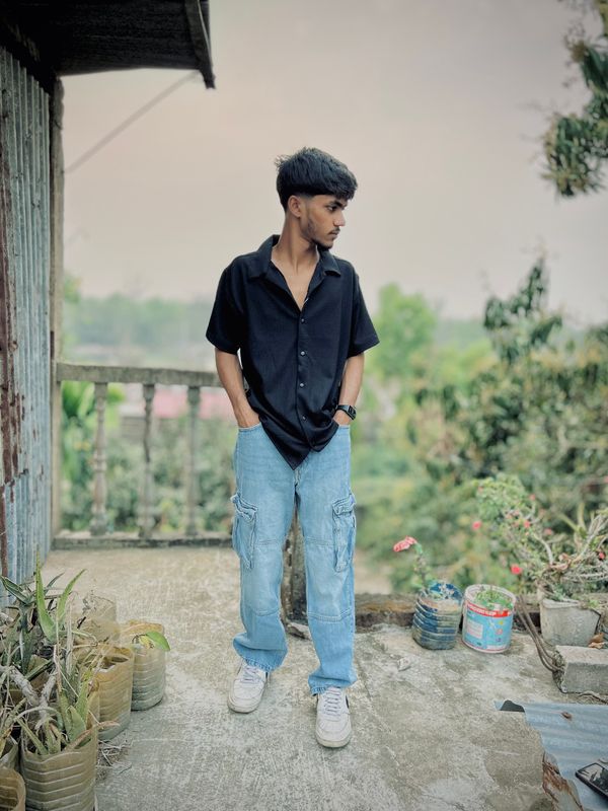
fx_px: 609
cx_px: 304
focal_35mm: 26
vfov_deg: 67.3
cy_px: 406
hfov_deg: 53.1
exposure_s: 1/346
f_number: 1.5
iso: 50
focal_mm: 5.7
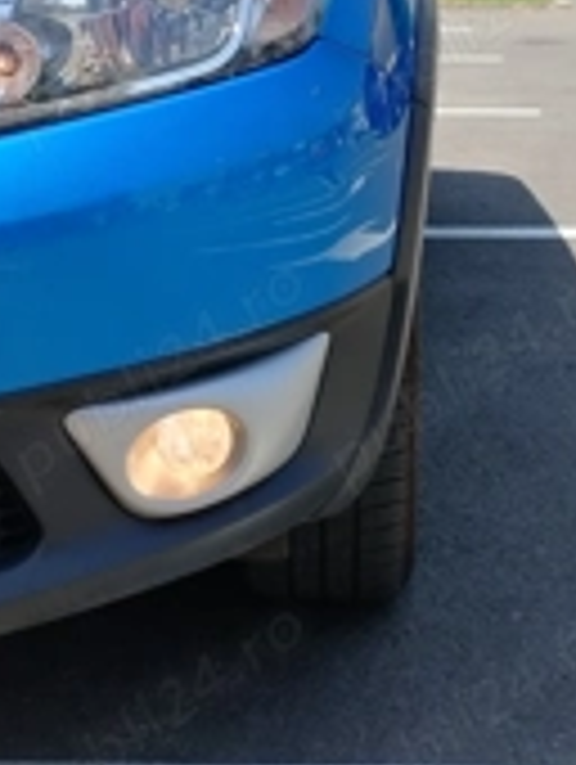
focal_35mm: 61
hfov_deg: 24.1
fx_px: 1350
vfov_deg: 30.5
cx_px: 315
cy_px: 104
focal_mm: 4.25
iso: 100
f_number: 1.8
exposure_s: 1/1524
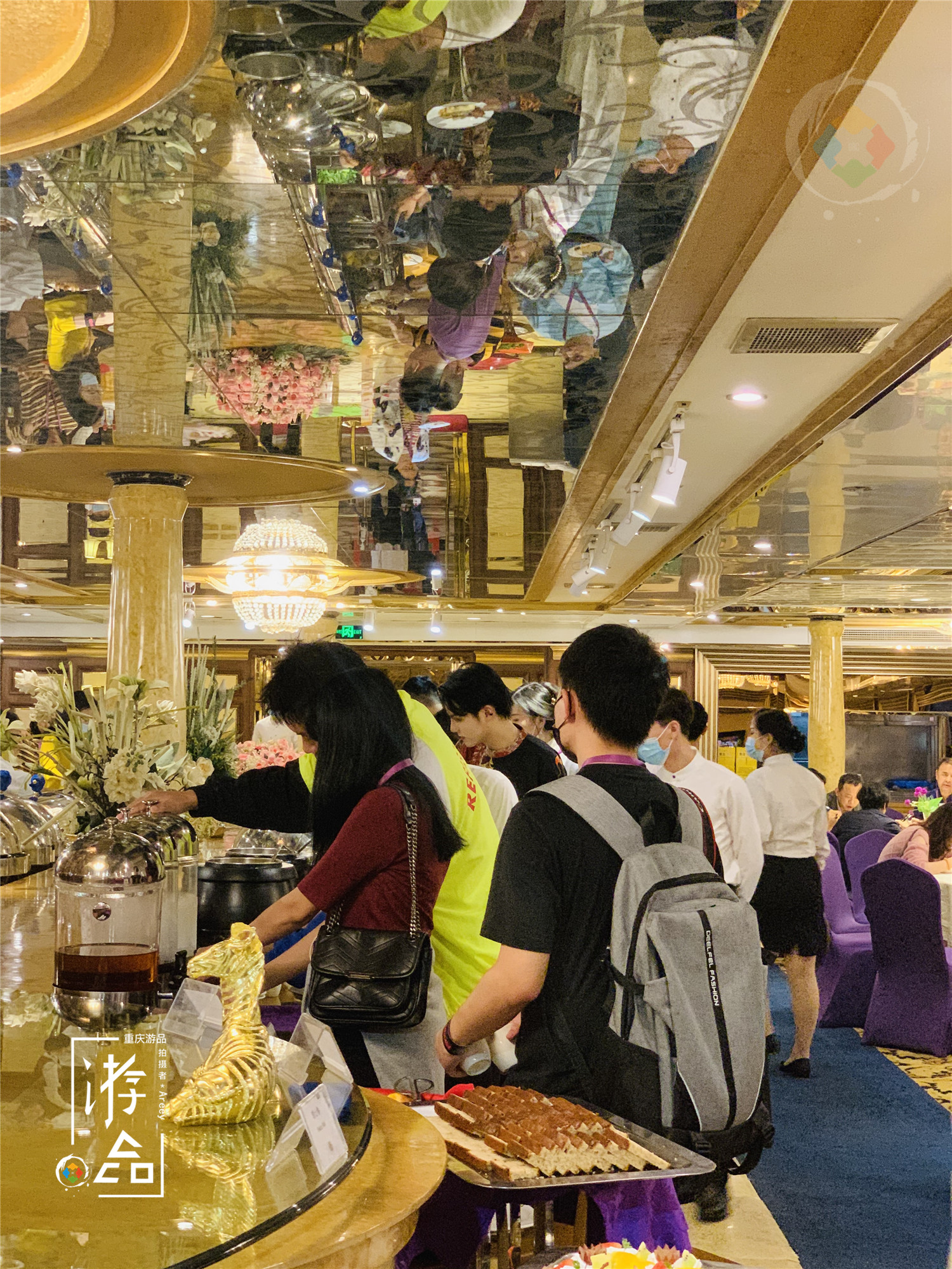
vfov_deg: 36.8
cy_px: 634
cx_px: 476
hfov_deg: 28.0
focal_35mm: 52
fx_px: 1907
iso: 320
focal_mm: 6
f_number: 2.4
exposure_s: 1/50
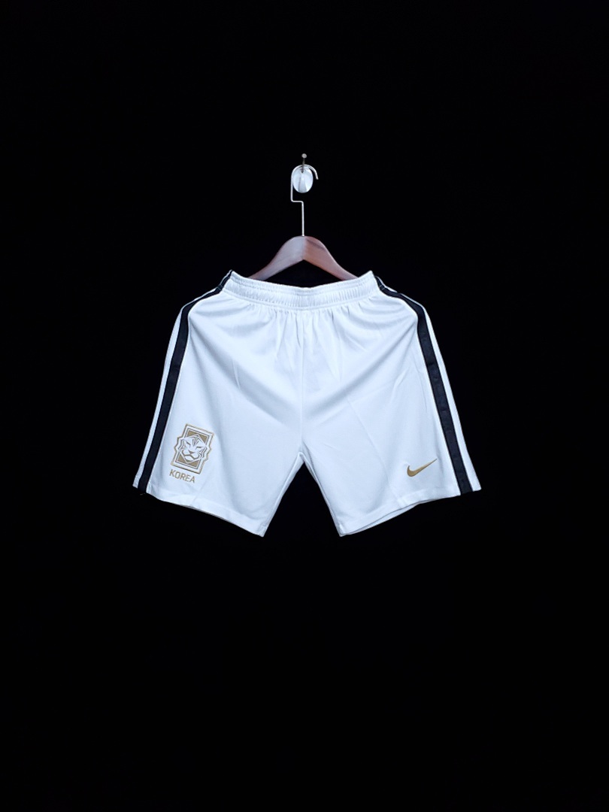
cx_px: 304
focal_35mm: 26
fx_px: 610
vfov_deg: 67.3
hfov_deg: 53.1
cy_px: 406
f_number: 1.5
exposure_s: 1/90
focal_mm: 4.3
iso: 400
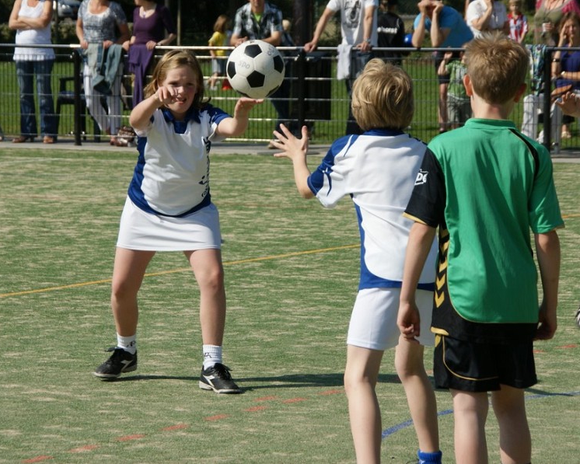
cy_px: 232
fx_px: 2627
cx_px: 309
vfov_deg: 10.1
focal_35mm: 153
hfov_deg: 12.6
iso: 100
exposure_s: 1/500
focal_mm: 90
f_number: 8
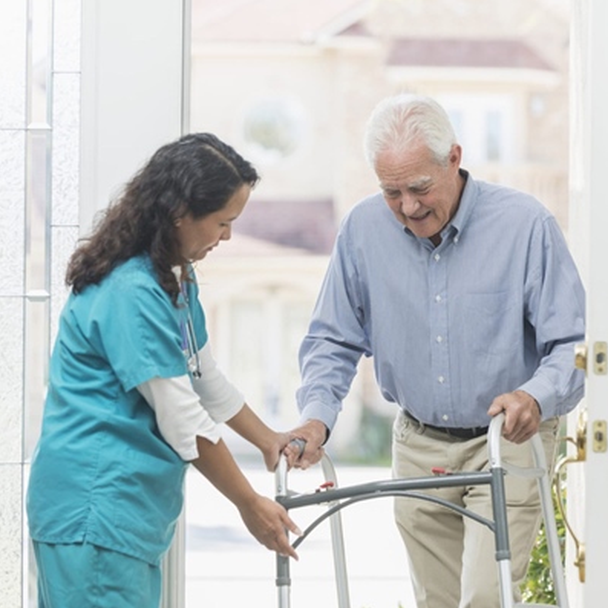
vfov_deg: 10.5
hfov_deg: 10.5
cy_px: 305
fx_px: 3319
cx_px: 383
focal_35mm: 167
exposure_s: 1/200
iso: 320
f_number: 4
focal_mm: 130
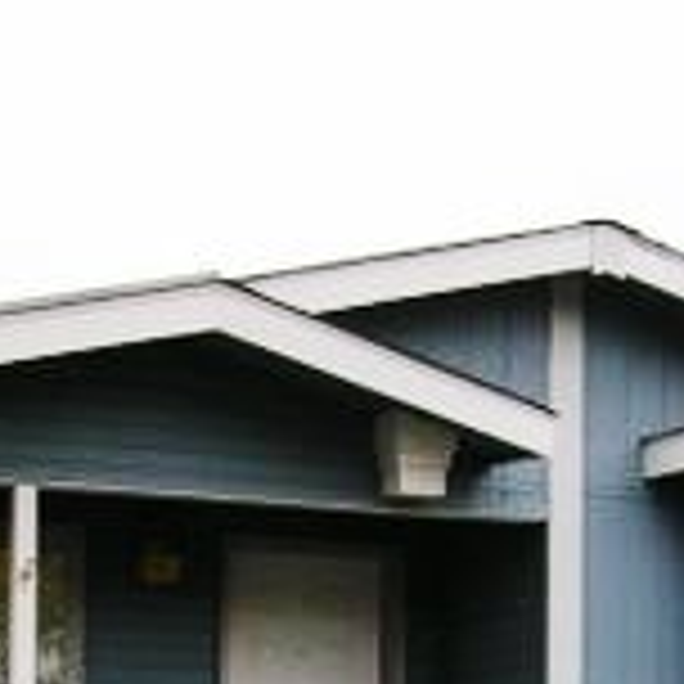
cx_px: 266
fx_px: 2370
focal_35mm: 106
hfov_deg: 16.4
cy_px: 760
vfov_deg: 15.9
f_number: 2.8
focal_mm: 5.8
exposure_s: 1/357
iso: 50
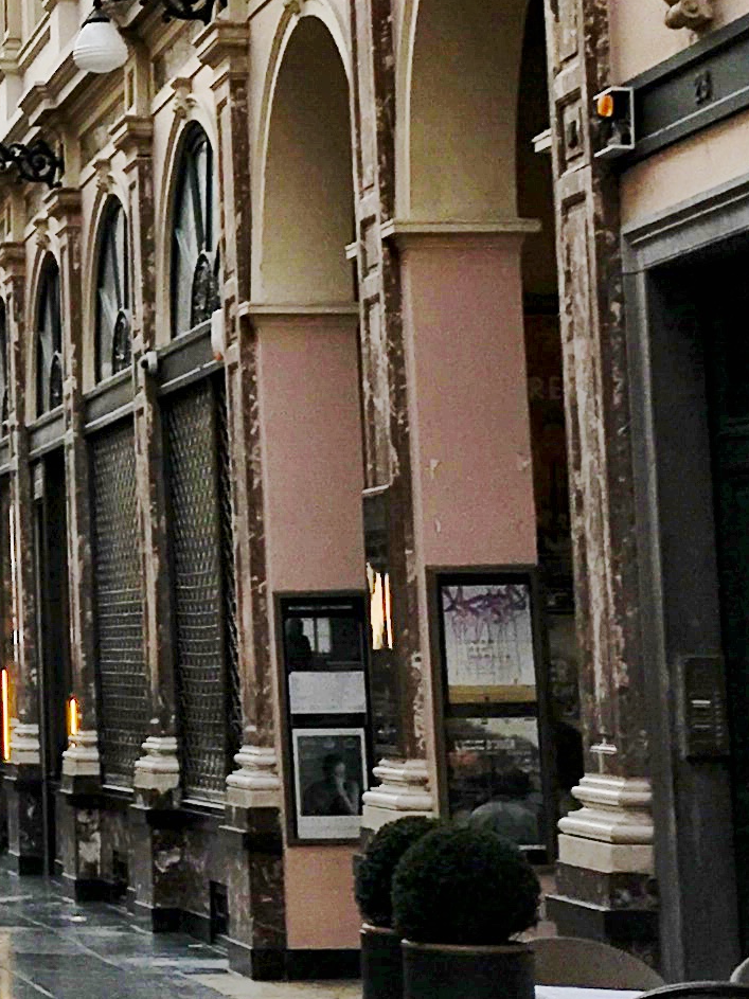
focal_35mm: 124
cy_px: 106
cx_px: -415
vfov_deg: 15.7
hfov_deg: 11.4
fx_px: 3578
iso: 25
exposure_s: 1/342
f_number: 2.2
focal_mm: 4.15
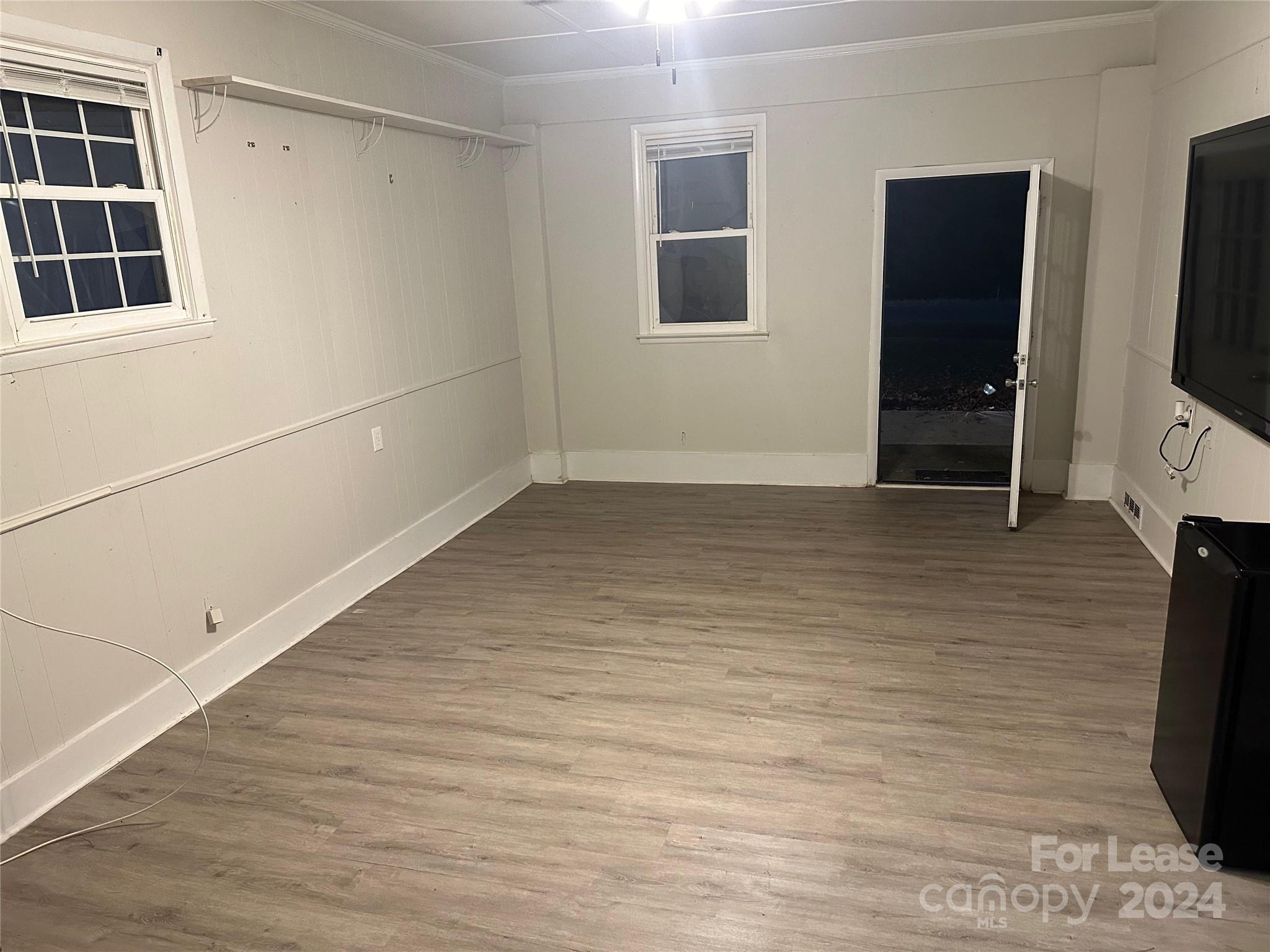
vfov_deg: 56.8
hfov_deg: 71.6
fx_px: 881
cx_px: 635
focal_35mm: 24
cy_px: 476
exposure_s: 1/60
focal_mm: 6.86
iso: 500
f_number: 1.78
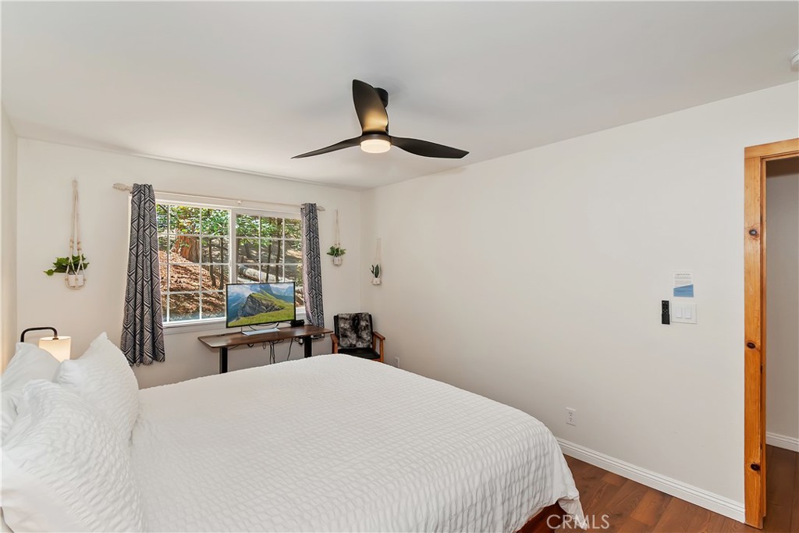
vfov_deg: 77.3
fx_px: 333
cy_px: 266
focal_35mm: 15
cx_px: 400
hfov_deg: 100.4
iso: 400
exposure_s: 1/30
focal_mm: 10
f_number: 8
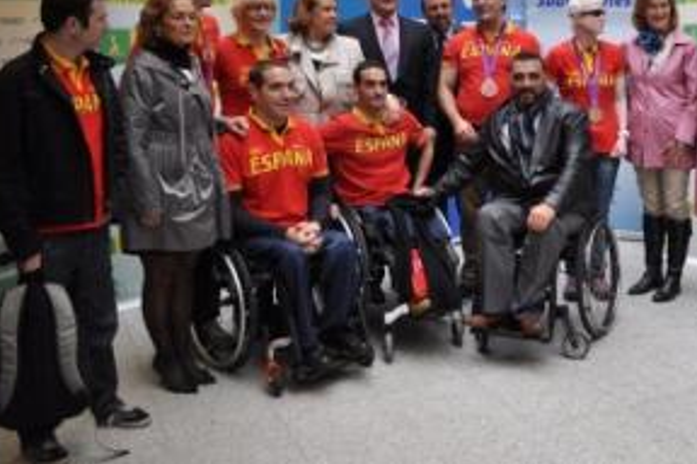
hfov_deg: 44.9
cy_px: 106
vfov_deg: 31.2
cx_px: 520
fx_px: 813
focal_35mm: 42
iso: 500
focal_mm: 18
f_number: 3.5
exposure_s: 1/250
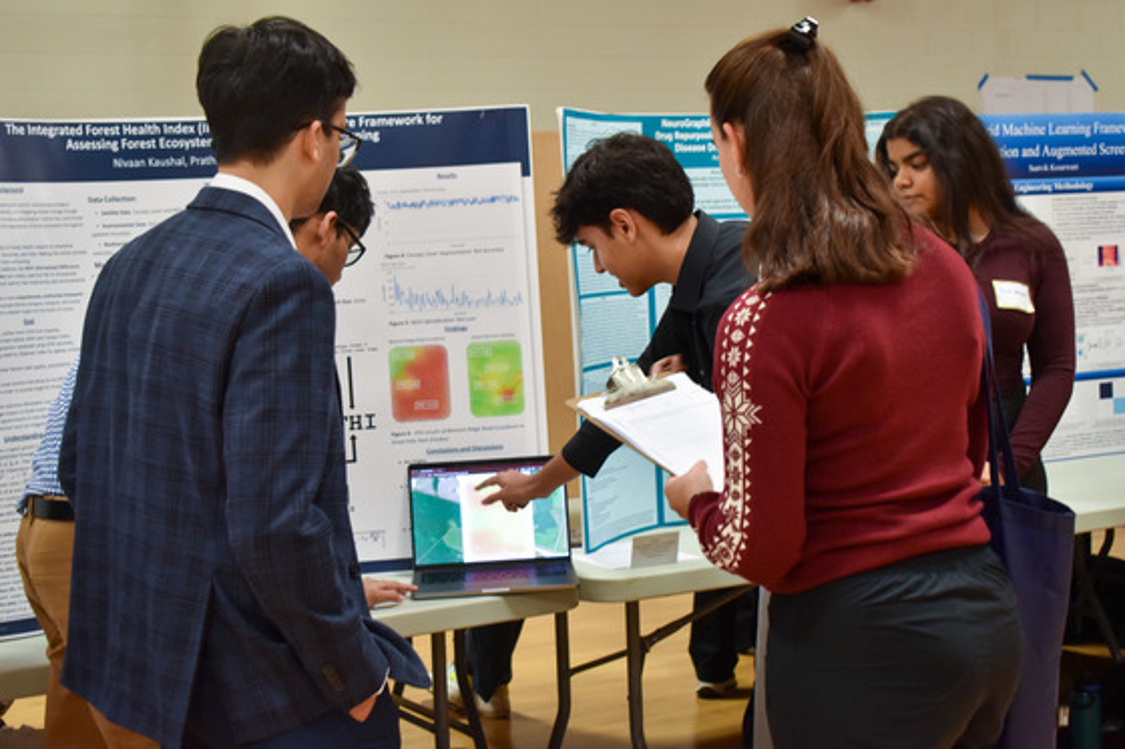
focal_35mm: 60
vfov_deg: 22.6
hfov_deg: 33.4
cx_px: 562
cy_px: 374
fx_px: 1874
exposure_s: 1/50
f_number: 5
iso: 800
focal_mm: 40
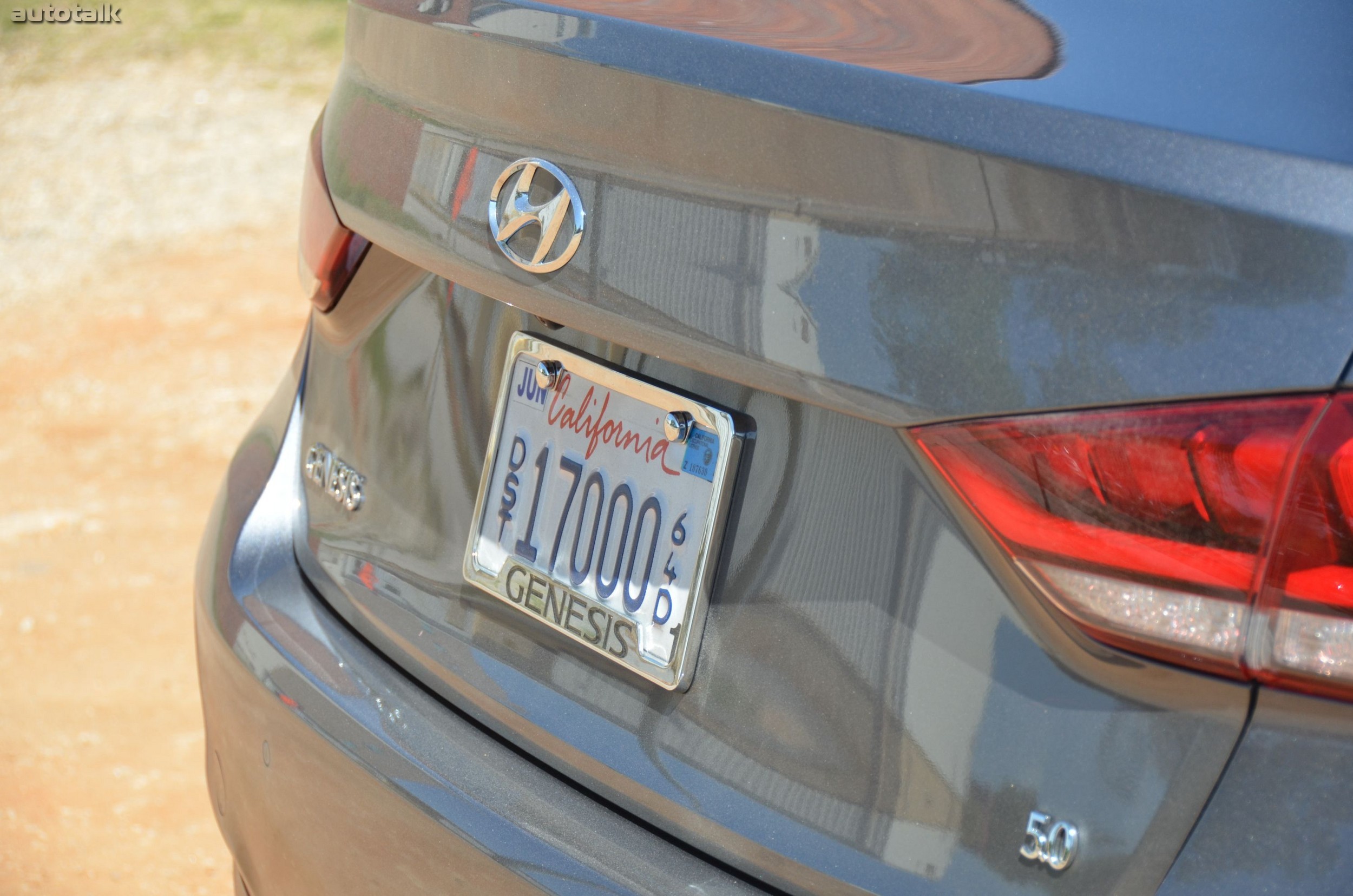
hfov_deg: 18.2
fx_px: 4219
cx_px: 676
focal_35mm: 112
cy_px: 448
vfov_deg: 12.1
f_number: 5
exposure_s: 1/1250
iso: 400
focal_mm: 75
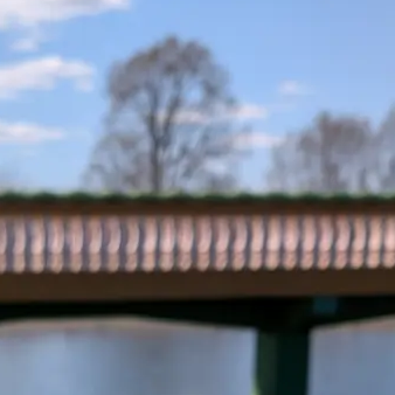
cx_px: 50
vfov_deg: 17.1
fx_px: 1175
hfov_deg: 18.8
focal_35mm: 91
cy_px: 611
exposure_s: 1/1845
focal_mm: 6.9
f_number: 1.68
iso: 19
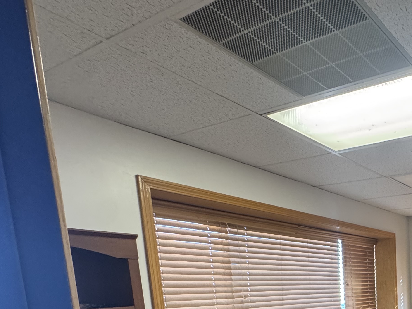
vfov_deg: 38.3
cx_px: 433
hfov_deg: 46.3
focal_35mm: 31
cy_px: 333
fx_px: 369
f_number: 2.2
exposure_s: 1/120
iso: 320
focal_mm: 2.22
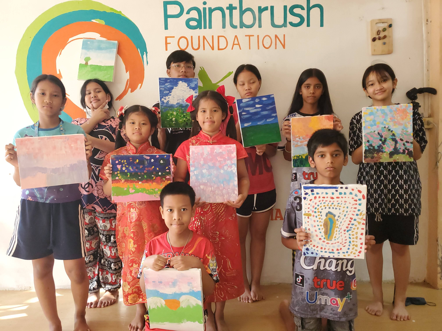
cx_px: 221
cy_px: 166
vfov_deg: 53.1
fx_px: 332
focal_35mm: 26
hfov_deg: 67.3
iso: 320
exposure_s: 1/100
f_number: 1.5
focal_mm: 4.3
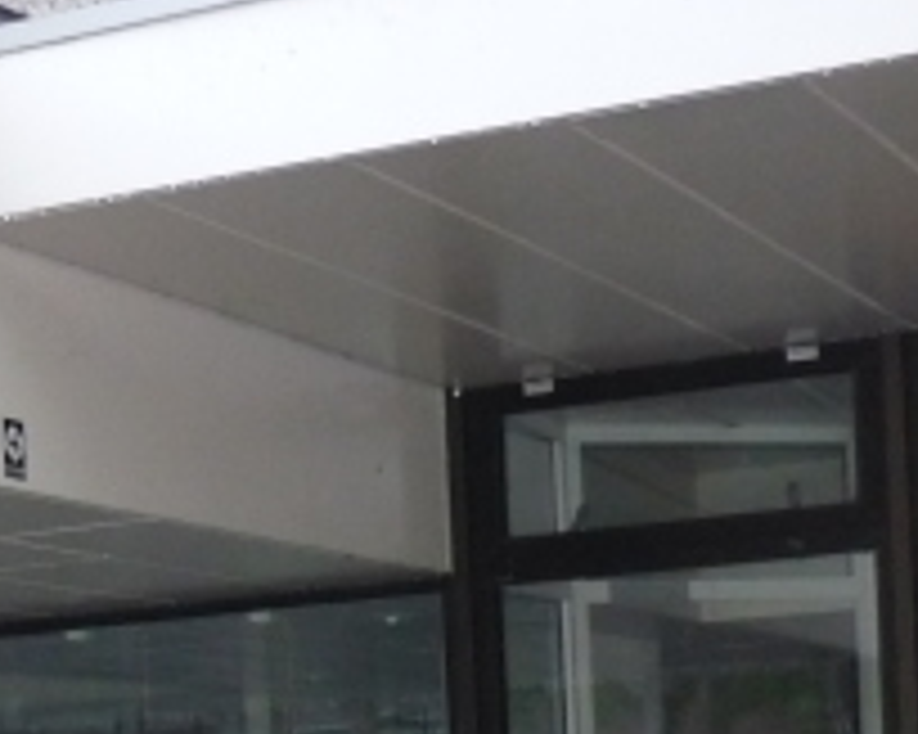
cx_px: 45
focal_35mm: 101
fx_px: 2743
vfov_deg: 14.6
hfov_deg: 18.6
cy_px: 937
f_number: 2.8
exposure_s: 1/30
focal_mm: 5.5
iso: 400
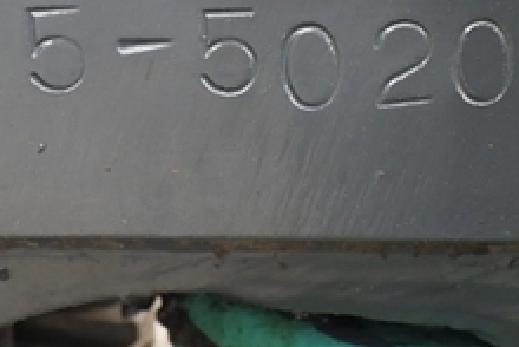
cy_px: 78
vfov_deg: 17.6
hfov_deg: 26.1
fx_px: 1111
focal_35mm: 77
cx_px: 165
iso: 250
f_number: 3.8
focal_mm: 6.1
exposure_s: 1/100
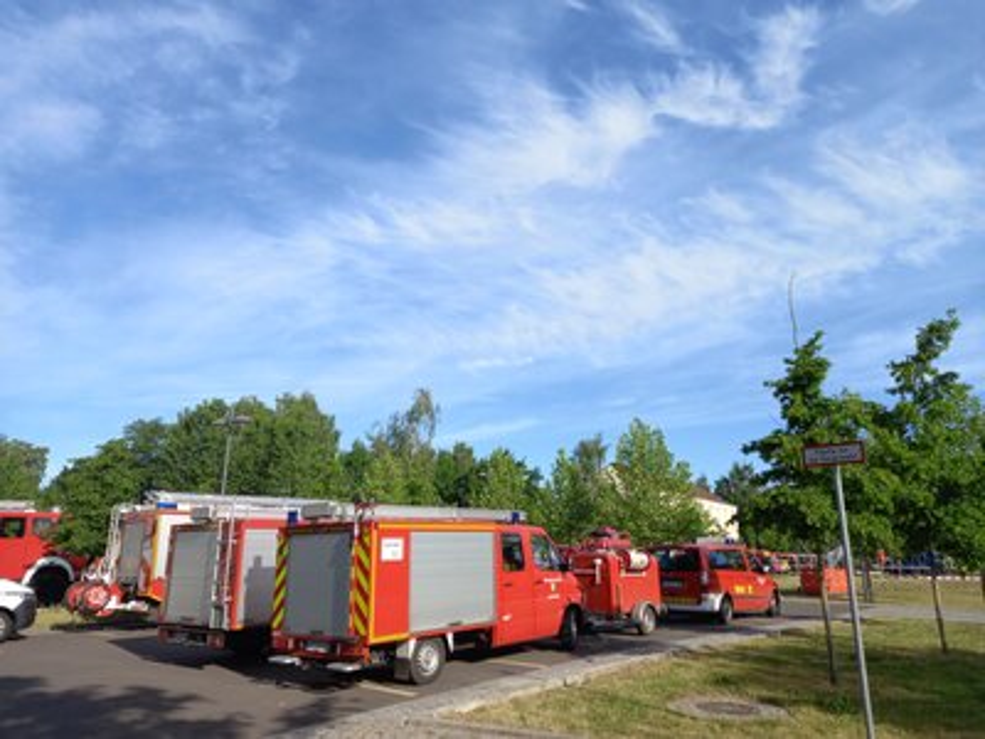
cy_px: 370
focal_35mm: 25
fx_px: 711
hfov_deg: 69.4
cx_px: 492
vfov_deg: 54.9
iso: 25
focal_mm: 4.6
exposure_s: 1/637
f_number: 2
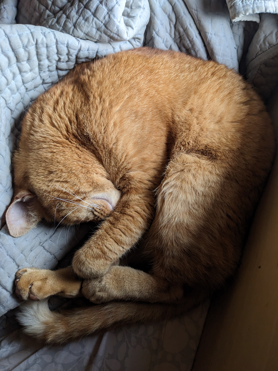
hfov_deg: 51.4
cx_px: 139
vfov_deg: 65.3
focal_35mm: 27
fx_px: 289
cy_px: 186
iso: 76
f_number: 1.73
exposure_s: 1/23.8
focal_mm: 4.38
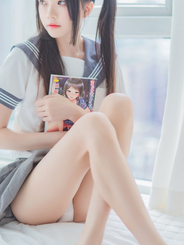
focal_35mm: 72
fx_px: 510
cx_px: 85
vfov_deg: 27.0
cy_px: 109
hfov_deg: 20.4
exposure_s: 1/320
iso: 125
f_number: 1.4
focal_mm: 50
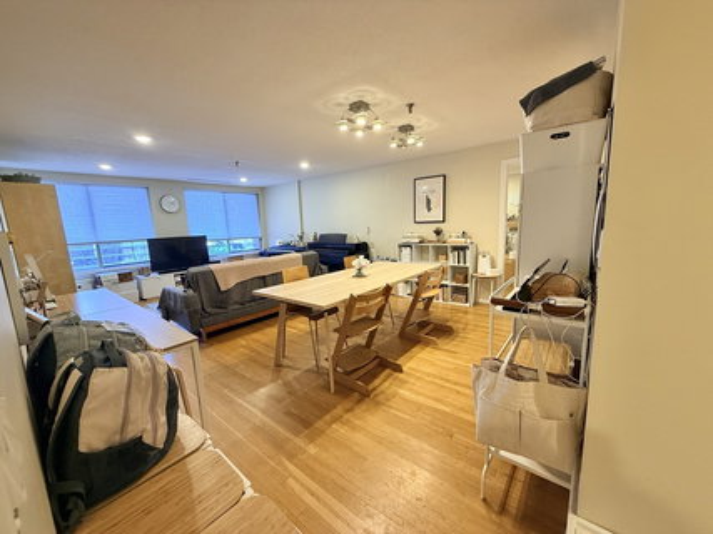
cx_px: 356
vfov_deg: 85.6
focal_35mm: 14
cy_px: 267
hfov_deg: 102.1
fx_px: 288
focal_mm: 2.22
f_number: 2.2
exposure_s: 1/60
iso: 250
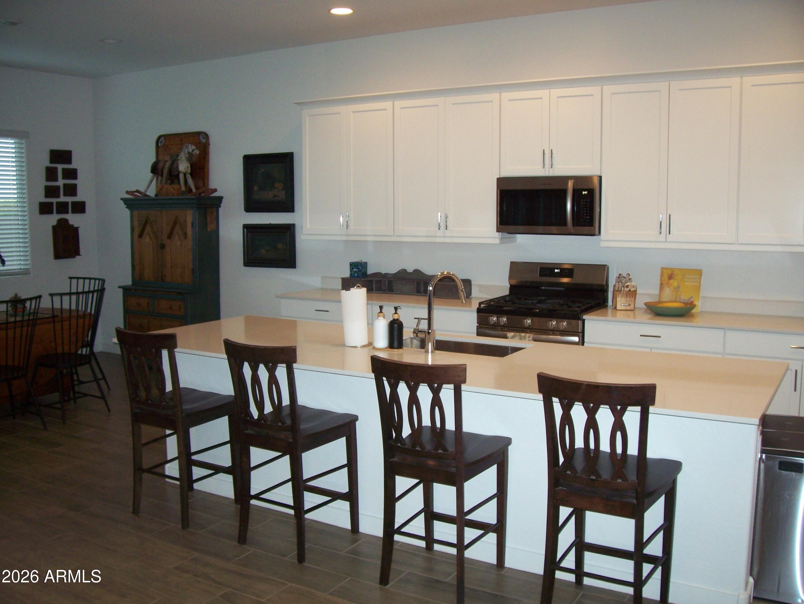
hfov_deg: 53.9
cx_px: 402
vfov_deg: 41.8
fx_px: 790
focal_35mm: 34
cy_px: 302
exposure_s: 1/60
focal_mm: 5.6
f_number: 2.7
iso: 160
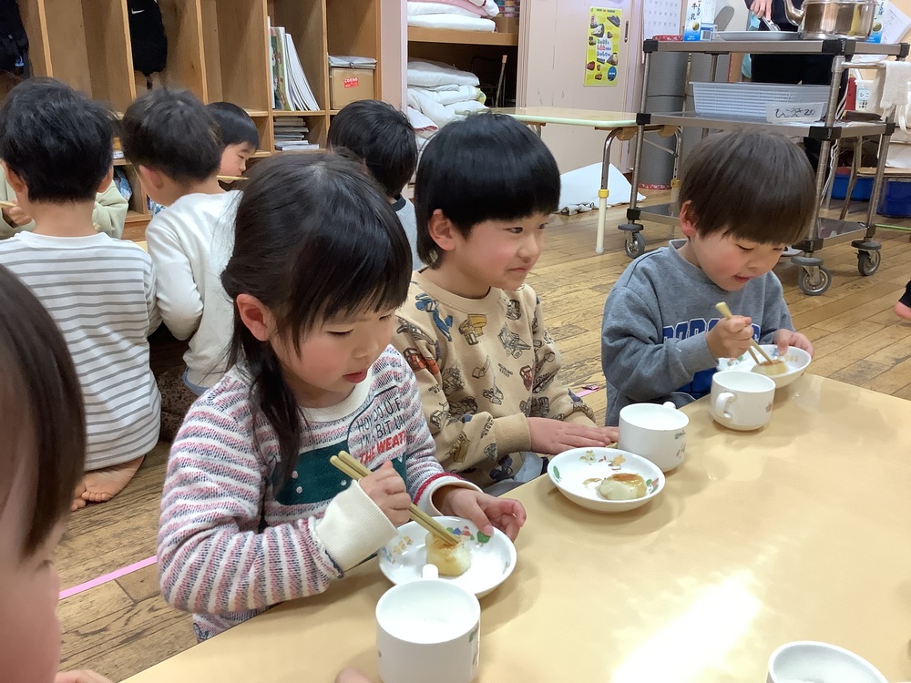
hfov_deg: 58.4
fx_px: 816
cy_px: 342
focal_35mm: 31
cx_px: 456
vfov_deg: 45.4
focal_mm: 3.3
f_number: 2.4
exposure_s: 1/60
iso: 160
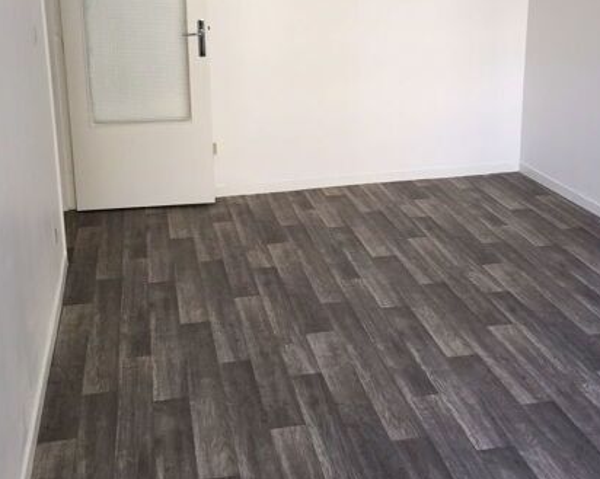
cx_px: 294
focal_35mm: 44
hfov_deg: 42.0
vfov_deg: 33.3
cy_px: 112
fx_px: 781
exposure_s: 1/50
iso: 40
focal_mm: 4.15
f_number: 2.2
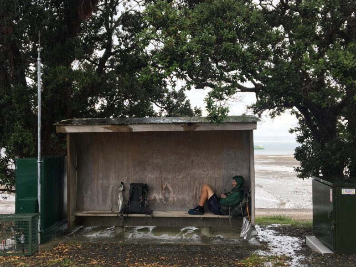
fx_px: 391
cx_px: 160
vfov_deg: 37.7
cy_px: 145
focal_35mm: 38
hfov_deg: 48.9
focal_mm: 4.15
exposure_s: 1/170
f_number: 2.2
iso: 25
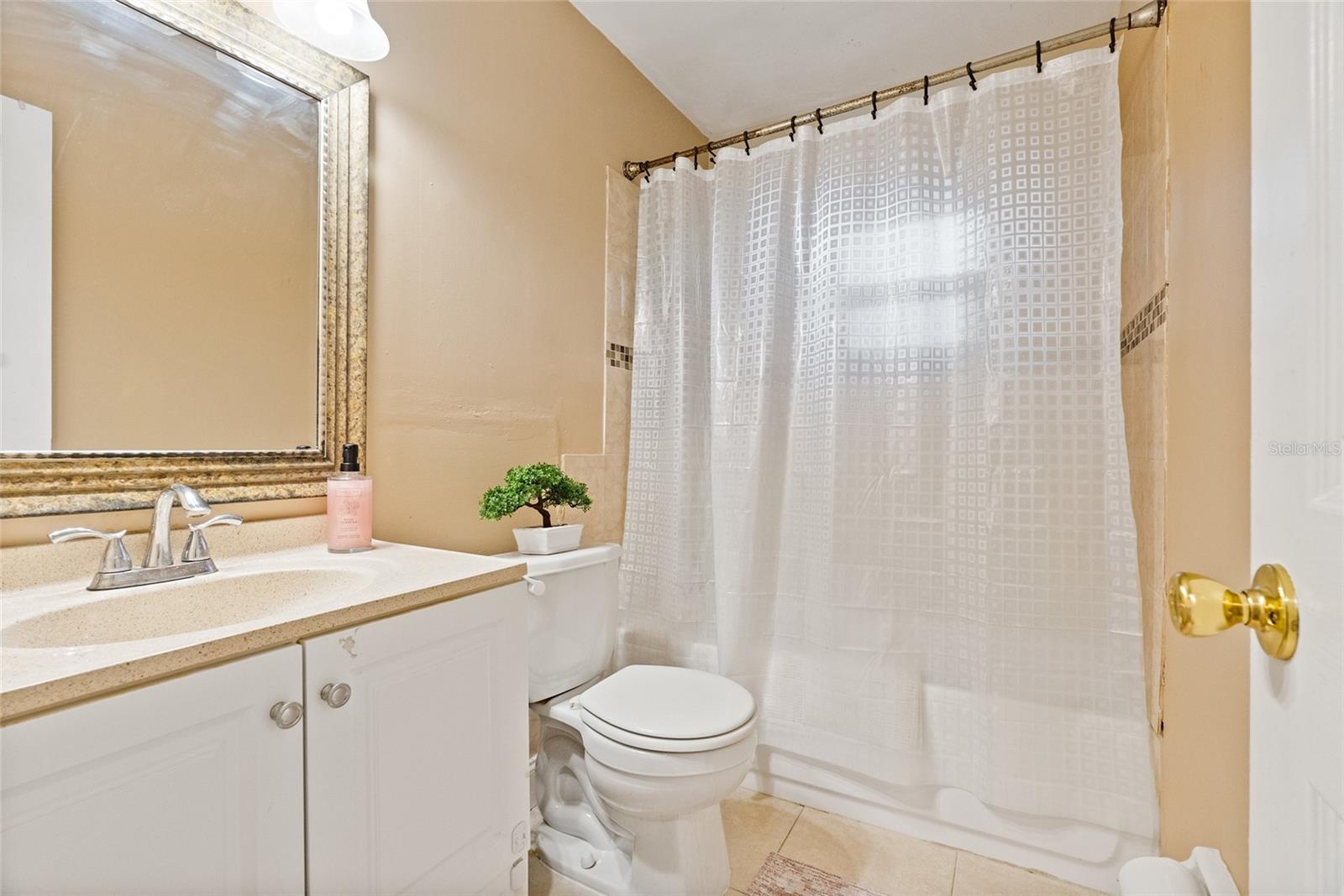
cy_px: 448
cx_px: 672
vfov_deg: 73.8
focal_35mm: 16
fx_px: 598
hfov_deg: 96.7
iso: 4000
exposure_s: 1/30
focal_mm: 16
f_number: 9
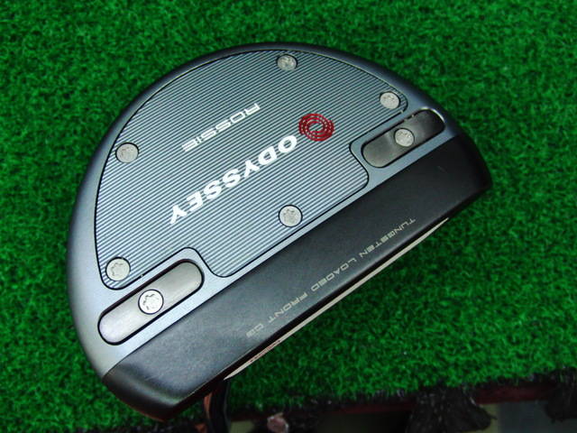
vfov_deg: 38.7
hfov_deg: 50.1
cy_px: 216
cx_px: 288
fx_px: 617
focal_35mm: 37
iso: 400
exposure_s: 1/60
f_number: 3.6
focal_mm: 6.42
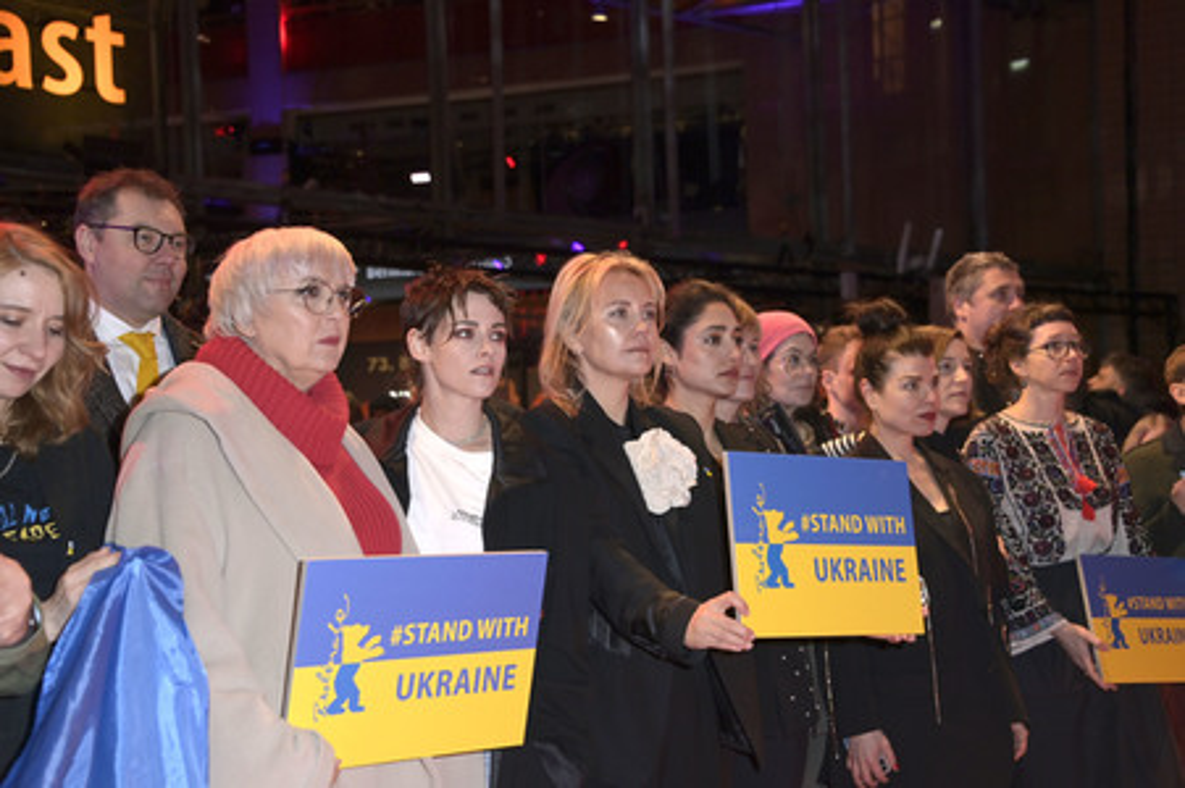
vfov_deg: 24.6
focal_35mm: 55
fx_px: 1809
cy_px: 394
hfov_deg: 36.3
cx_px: 592
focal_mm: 55
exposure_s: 1/250
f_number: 5.6
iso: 1250
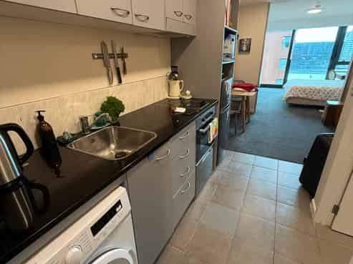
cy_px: 132
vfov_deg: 85.6
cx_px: 176
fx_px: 143
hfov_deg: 102.1
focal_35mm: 14
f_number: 2.2
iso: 250
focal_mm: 2.22
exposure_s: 1/100
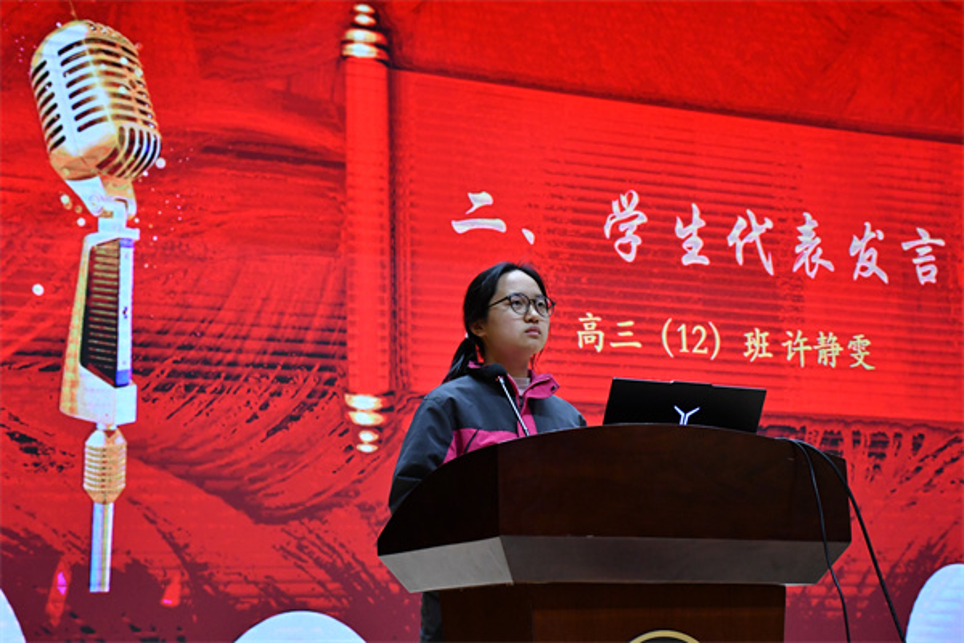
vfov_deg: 22.6
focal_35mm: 60
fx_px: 1607
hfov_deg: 33.4
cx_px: 482
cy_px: 322
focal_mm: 40
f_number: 5.6
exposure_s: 1/640
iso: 3200
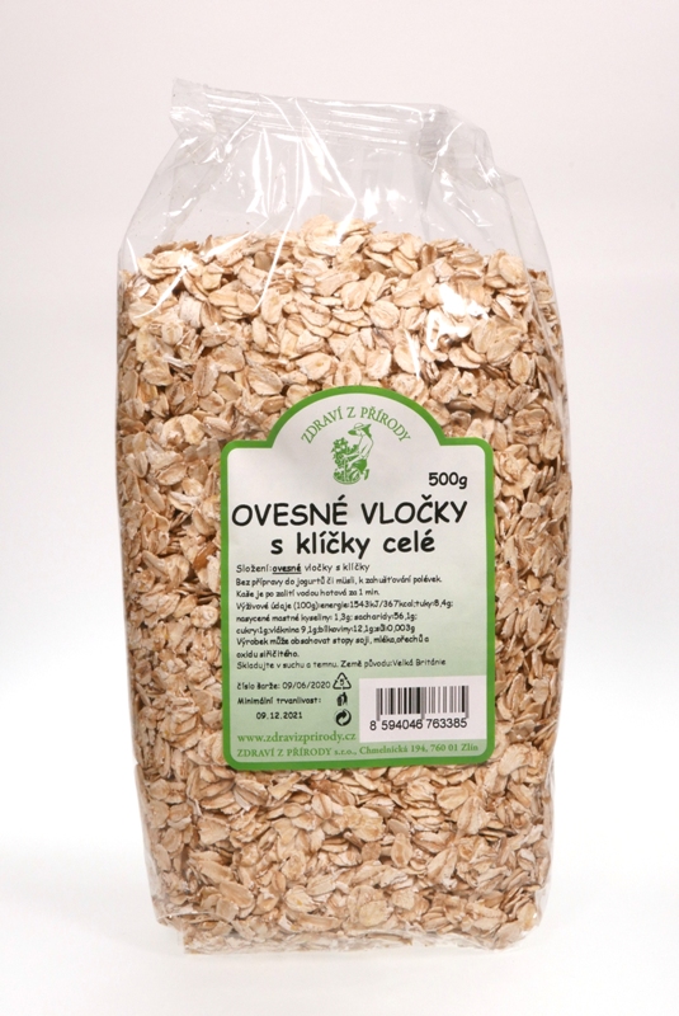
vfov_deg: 39.6
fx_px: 1411
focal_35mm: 50
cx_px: 340
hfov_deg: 27.0
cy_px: 508
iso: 800
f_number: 16
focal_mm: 22.7
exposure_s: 1/40
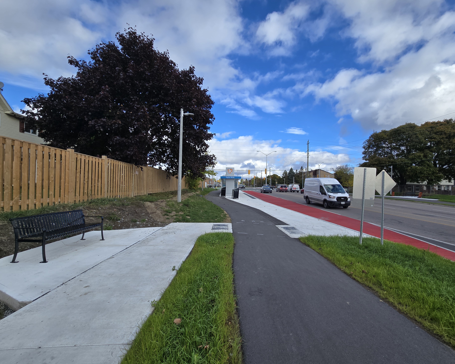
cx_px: 249
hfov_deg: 100.4
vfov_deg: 88.0
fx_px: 189
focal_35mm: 14
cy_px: 187
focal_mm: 2.2
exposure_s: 1/2000
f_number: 2.2
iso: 50
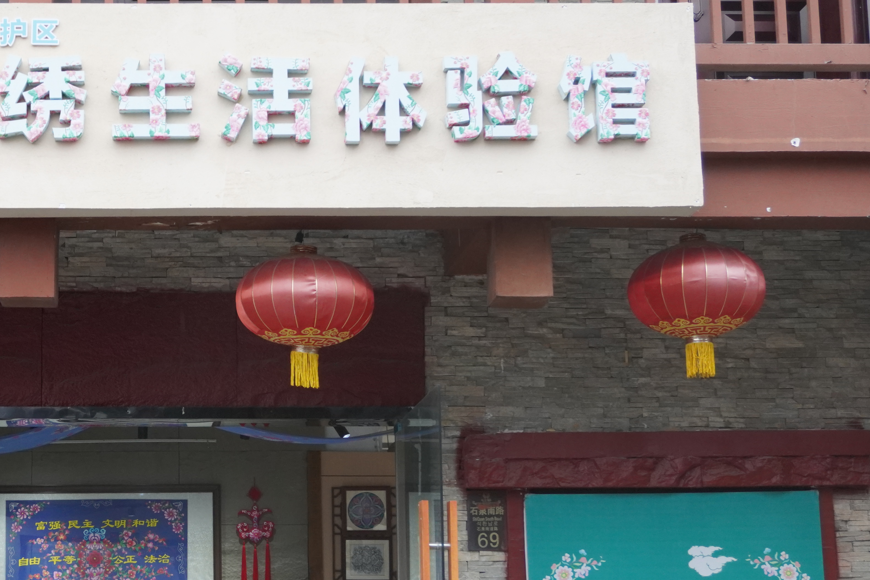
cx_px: 151
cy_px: 396
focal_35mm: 74
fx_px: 1788
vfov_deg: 18.4
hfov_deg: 26.7
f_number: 4.5
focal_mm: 26
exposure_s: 1/200
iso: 1000
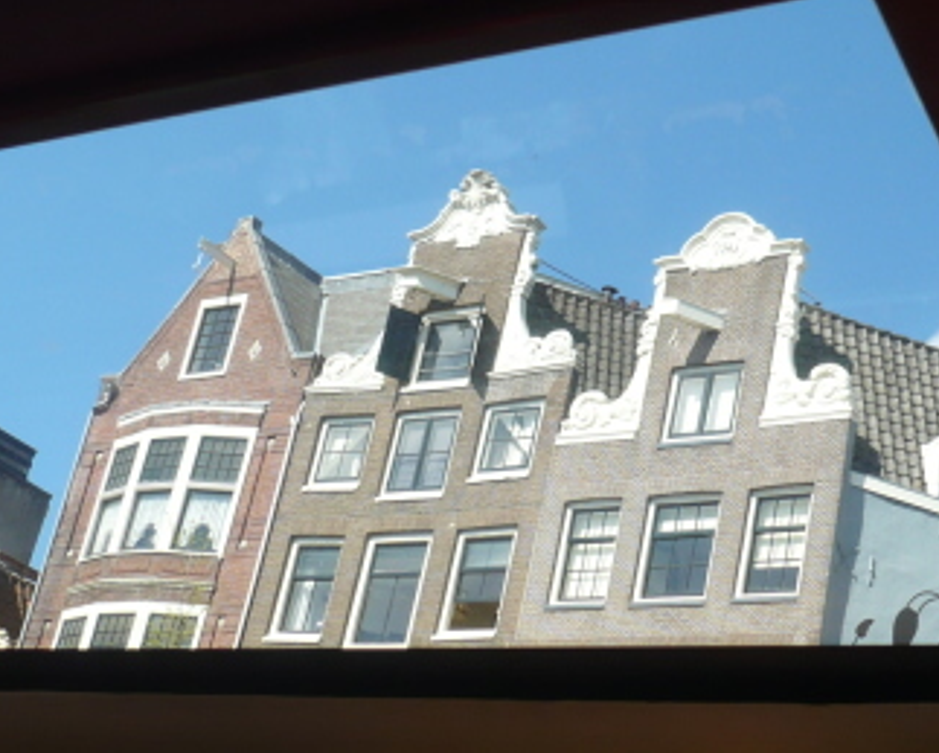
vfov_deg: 18.5
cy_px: 330
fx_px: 2309
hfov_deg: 23.0
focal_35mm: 83
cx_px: 561
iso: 100
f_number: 9
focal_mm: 6.6
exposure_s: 1/160
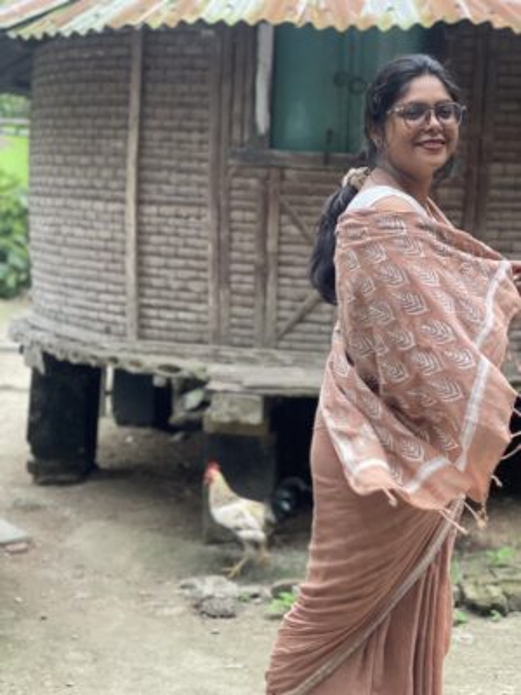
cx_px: 260
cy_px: 348
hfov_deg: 22.9
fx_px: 1284
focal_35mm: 64
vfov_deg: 30.3
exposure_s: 1/87
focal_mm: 7.5
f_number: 2.2
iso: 250
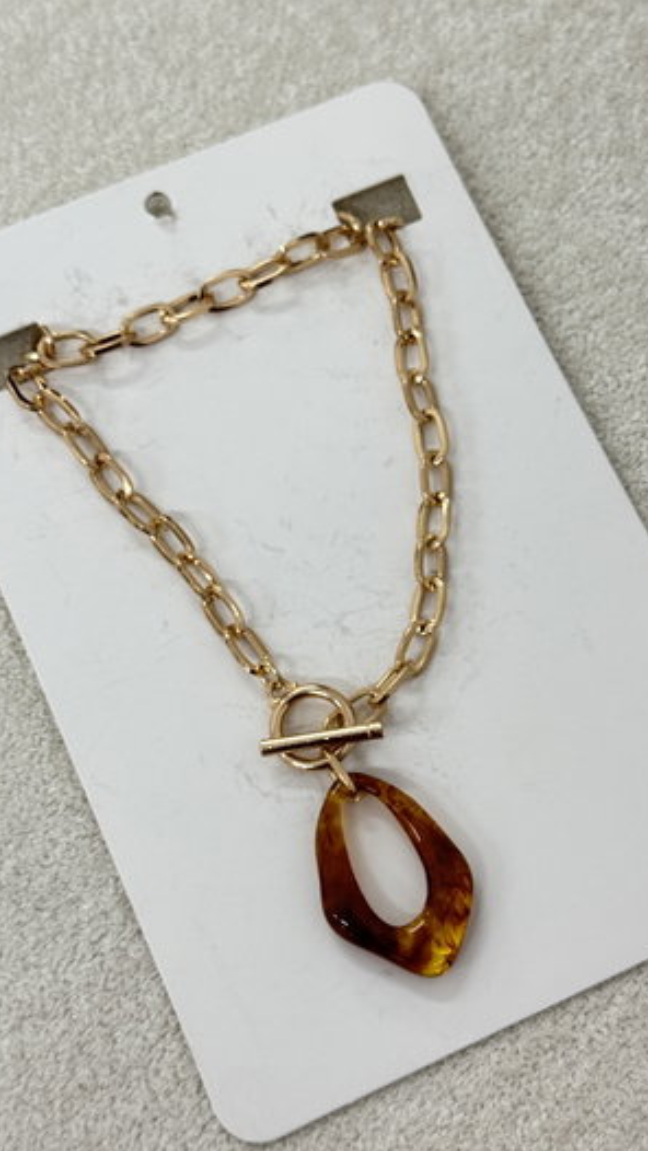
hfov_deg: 22.6
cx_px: 344
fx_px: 1618
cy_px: 581
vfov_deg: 39.2
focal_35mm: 53
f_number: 1.78
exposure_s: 1/50
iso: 160
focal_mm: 6.76
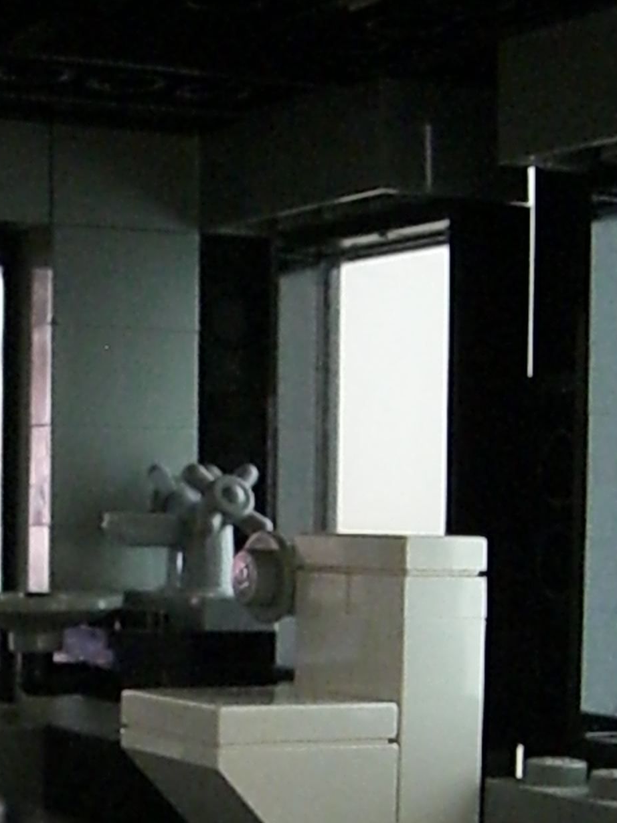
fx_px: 2068
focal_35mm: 87
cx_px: 47
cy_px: 684
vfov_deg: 22.1
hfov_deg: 16.7
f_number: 2.7
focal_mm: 6.2
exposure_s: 1/50
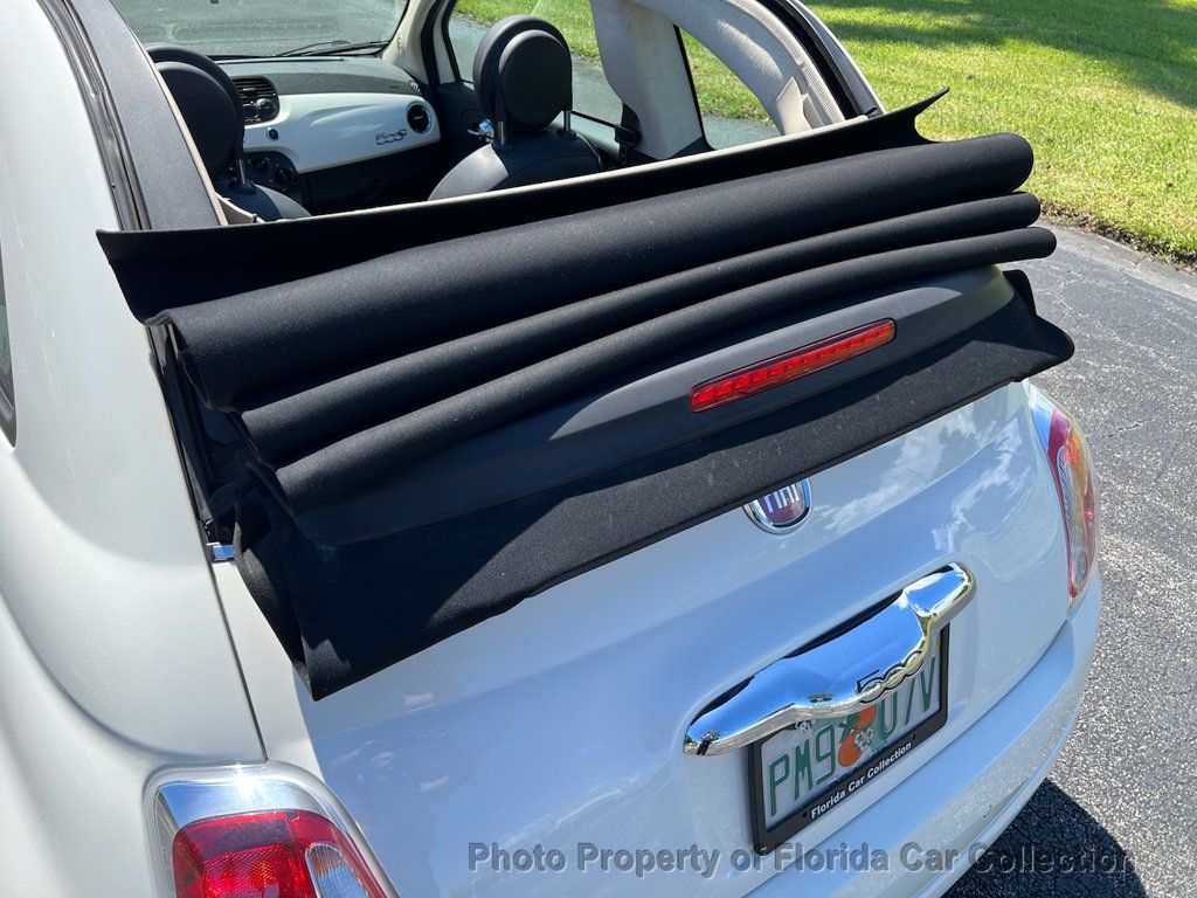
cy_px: 449
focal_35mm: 26
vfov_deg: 53.1
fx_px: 899
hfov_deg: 67.3
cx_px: 598
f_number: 1.5
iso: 50
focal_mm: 5.7
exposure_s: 1/1645
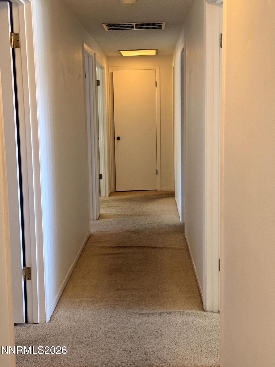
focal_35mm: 48
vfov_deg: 39.7
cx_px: 138
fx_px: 508
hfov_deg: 30.3
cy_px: 184
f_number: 1.78
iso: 320
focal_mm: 6.76
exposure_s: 1/40
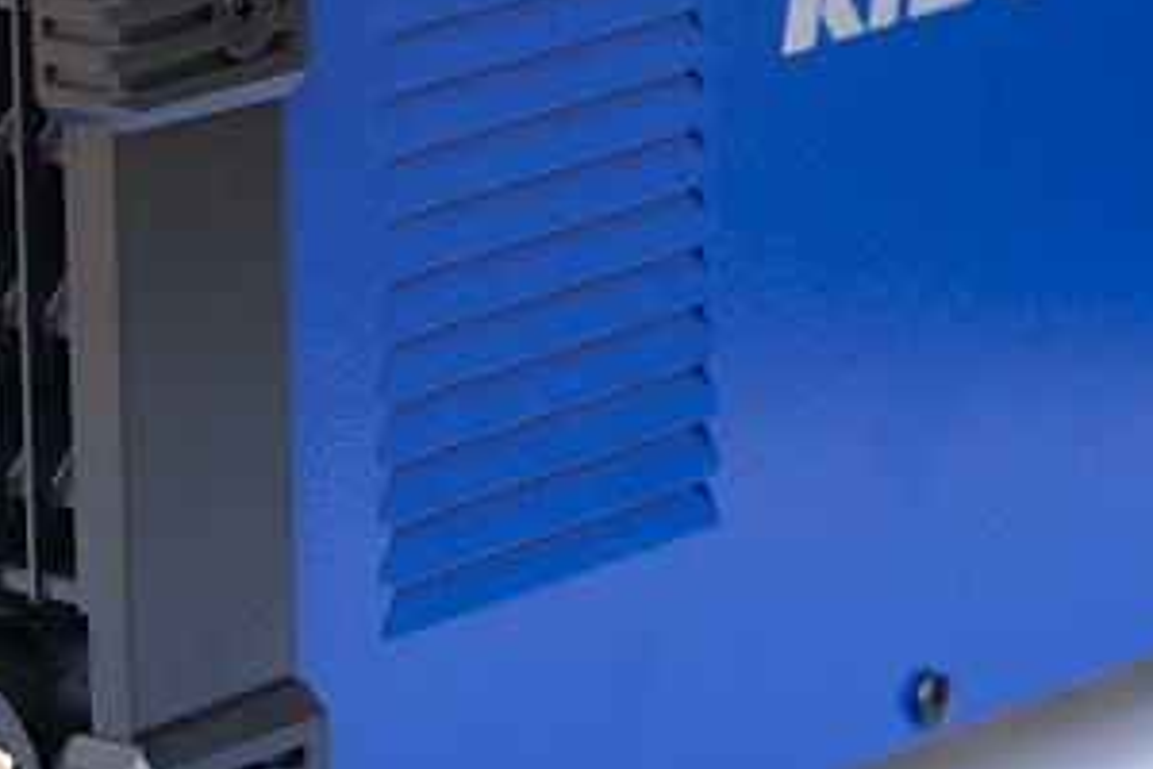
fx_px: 8967
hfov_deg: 7.4
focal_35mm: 280
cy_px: -88
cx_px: 350
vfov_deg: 4.9
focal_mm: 56
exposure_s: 1/250
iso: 100
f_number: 2.8
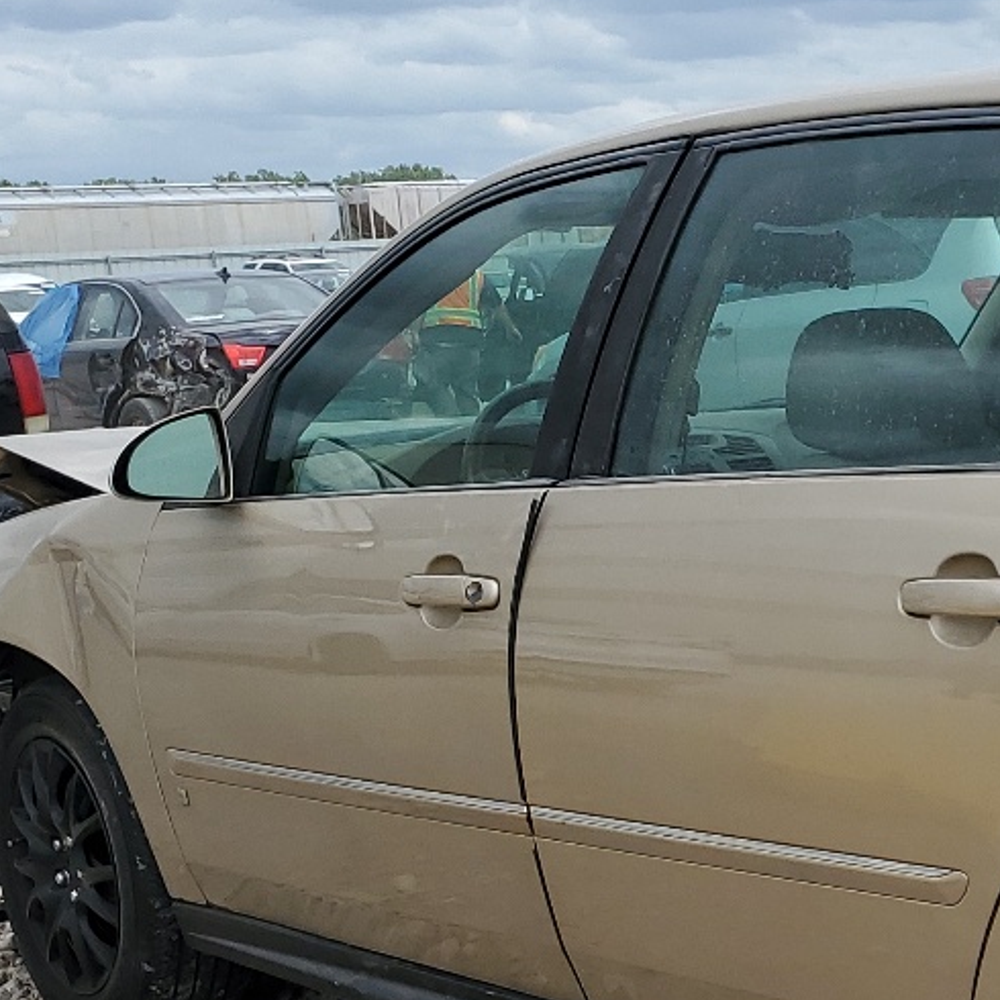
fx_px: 2451
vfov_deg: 22.7
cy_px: 810
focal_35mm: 75
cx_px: 1318
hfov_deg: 20.9
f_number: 1.5
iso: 50
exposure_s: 1/2500
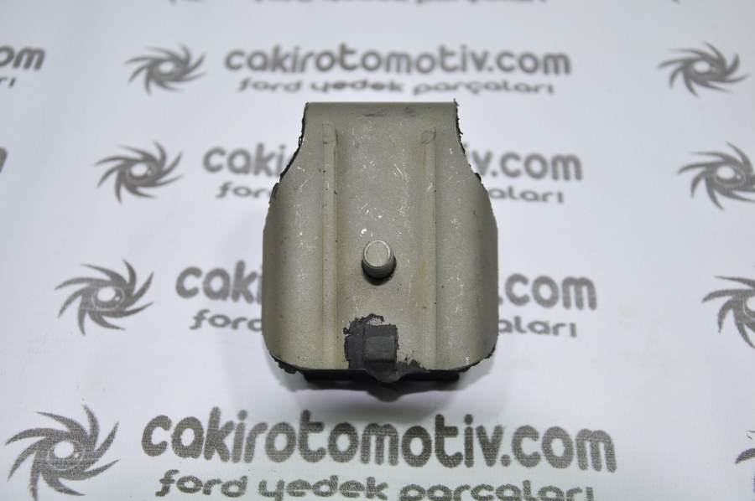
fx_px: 1257
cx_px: 378
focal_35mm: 60
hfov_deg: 33.4
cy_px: 250
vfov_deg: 22.6
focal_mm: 40
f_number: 5
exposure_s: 1/40
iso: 200
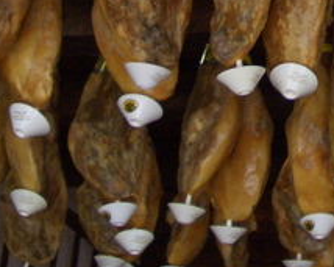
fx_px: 1344
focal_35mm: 136
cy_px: -194
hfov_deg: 13.8
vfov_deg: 10.7
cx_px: 385
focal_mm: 5.8
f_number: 2.6
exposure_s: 1/60
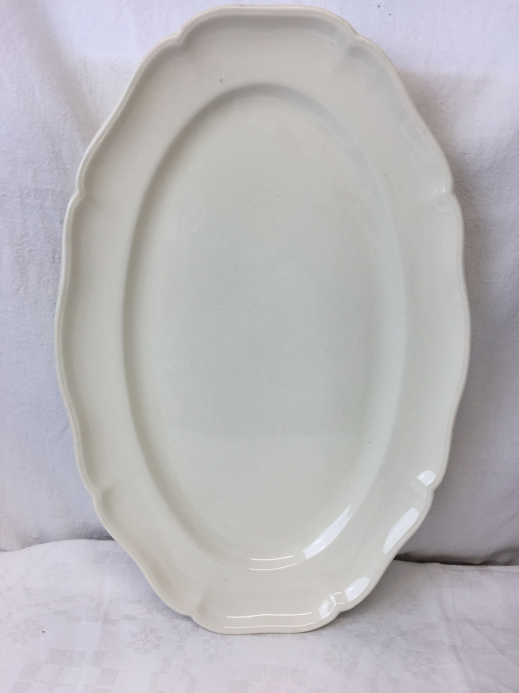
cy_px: 346
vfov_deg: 61.7
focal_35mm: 29
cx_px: 260
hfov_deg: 48.2
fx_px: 580
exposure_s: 1/117
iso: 32
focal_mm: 4.15
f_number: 2.2
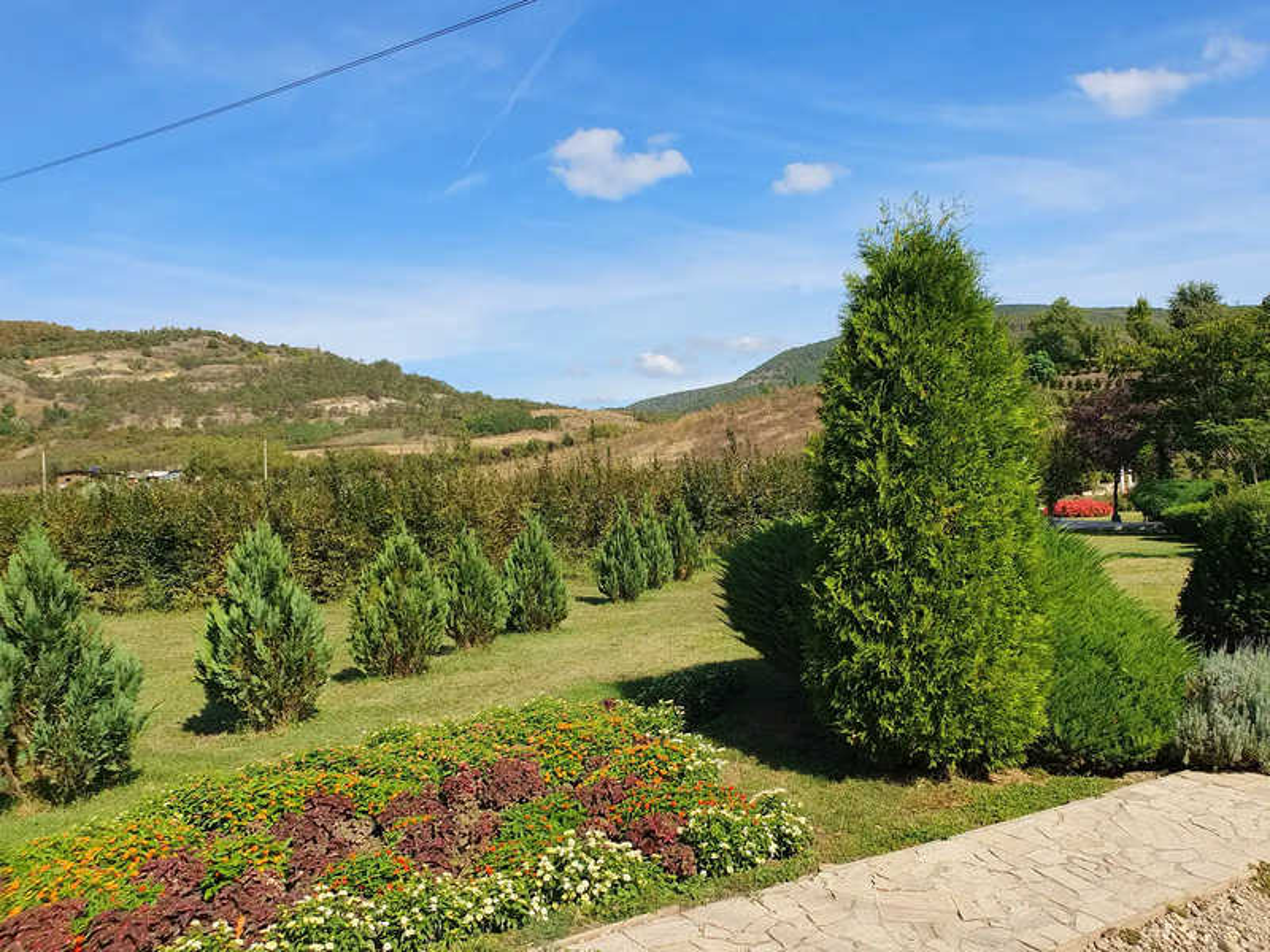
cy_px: 476
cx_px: 635
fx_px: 954
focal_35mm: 26
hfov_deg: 67.3
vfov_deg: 53.1
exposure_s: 1/1564
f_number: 2.4
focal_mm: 4.32
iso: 50
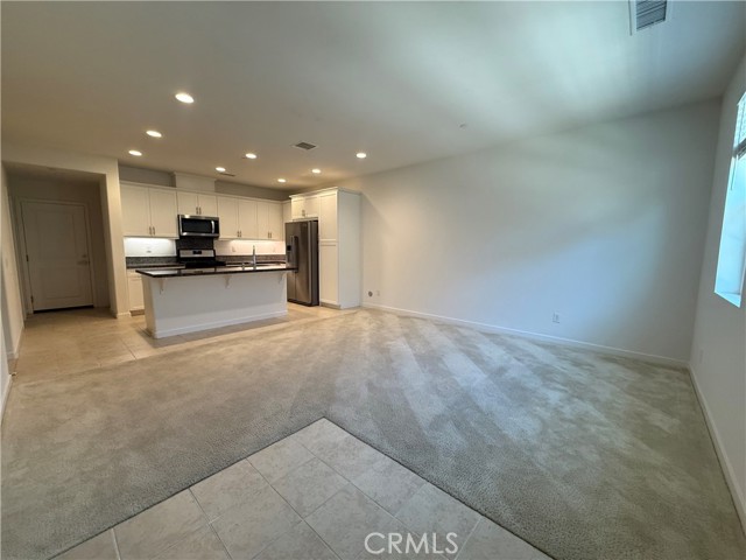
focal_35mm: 14
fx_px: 302
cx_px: 373
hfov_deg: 102.1
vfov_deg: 85.7
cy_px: 280
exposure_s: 1/120
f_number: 2.2
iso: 200
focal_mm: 2.22
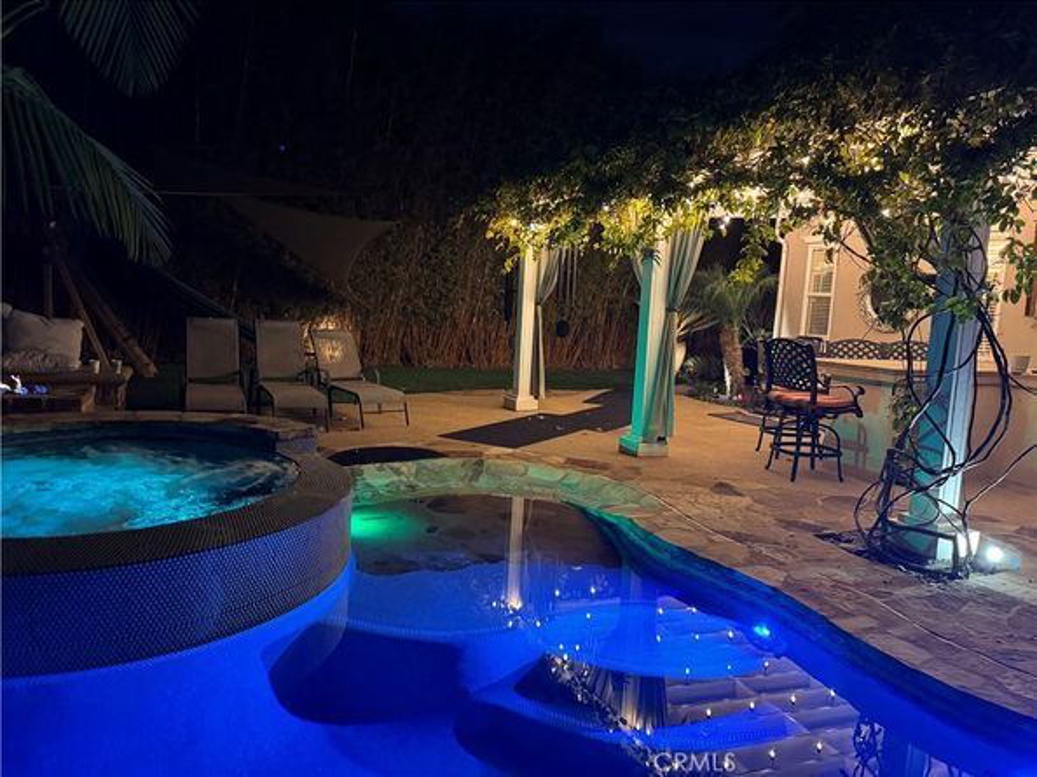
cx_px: 518
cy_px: 388
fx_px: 719
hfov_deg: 71.6
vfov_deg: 56.8
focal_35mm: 24
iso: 800
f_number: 1.78
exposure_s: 1/30
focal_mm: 6.76
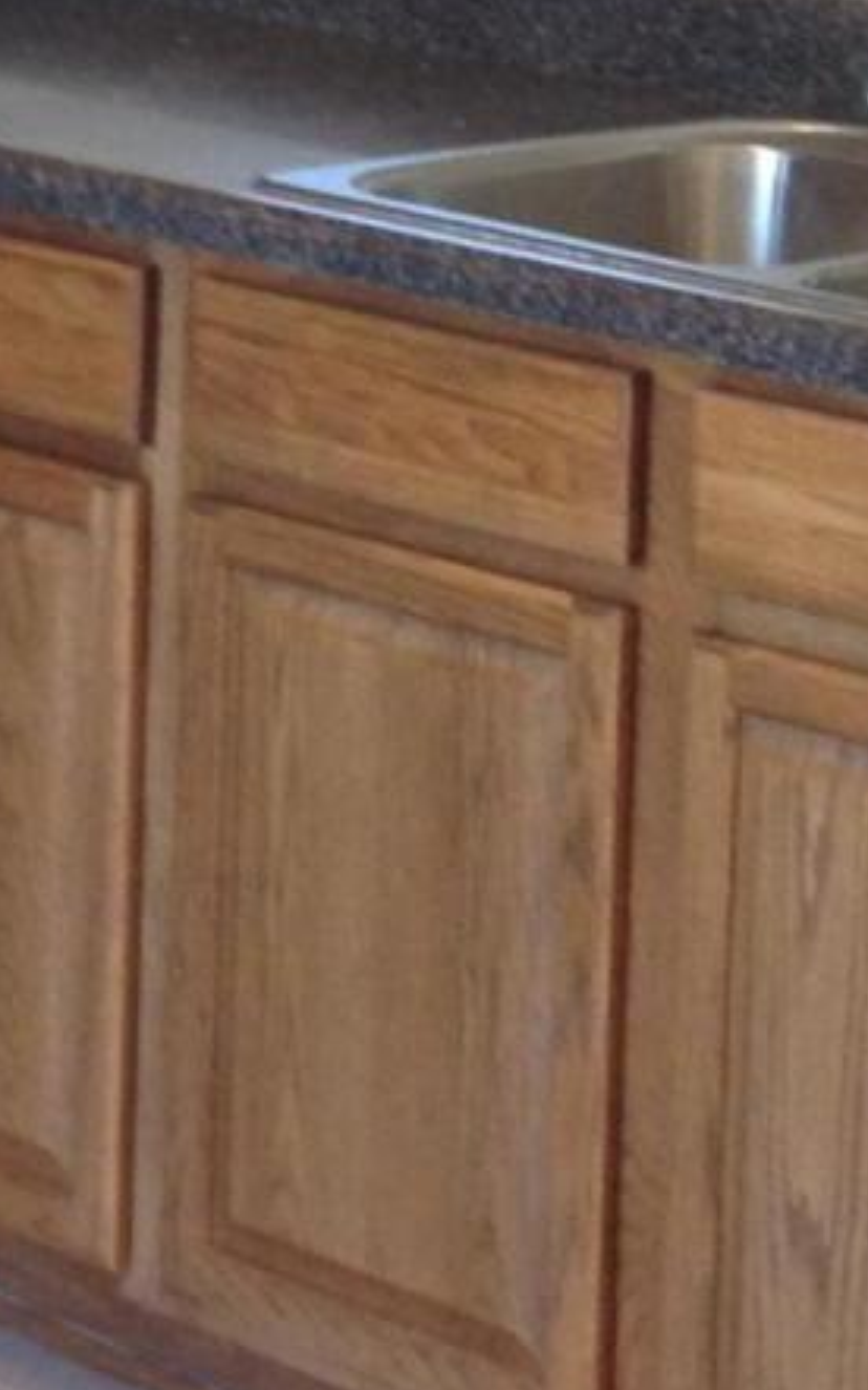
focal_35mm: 168
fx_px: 6363
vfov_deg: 12.3
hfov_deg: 7.8
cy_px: -63
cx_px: 157
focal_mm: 4.28
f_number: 2.4
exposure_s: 1/20
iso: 80
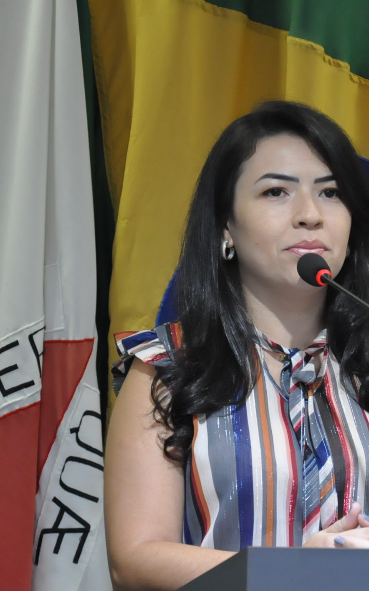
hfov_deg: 8.1
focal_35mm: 162
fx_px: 2607
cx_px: 247
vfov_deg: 12.9
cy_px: 294
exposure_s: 1/100
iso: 2000
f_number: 5.3
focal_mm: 70
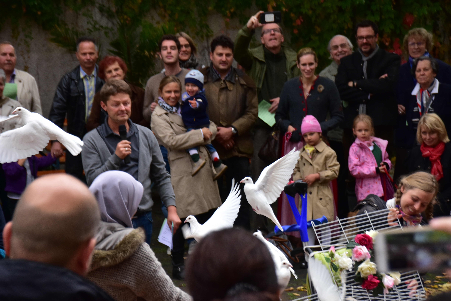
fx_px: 1973
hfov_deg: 13.0
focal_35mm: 158
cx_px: 226
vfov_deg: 8.7
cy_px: 150
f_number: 7.1
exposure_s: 1/640
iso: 1000
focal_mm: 105
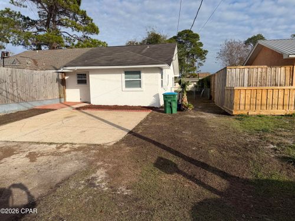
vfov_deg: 56.8
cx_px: 148
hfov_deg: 71.6
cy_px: 110
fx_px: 205
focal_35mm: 24
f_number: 1.78
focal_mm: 6.76
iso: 80
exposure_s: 1/6711
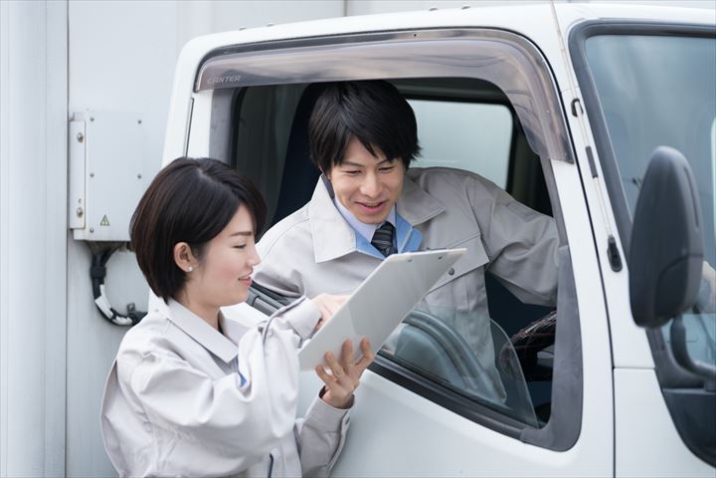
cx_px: 358
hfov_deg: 16.9
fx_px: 2406
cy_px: 239
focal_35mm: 121
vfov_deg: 11.3
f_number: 2.8
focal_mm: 121
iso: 400
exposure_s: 1/250
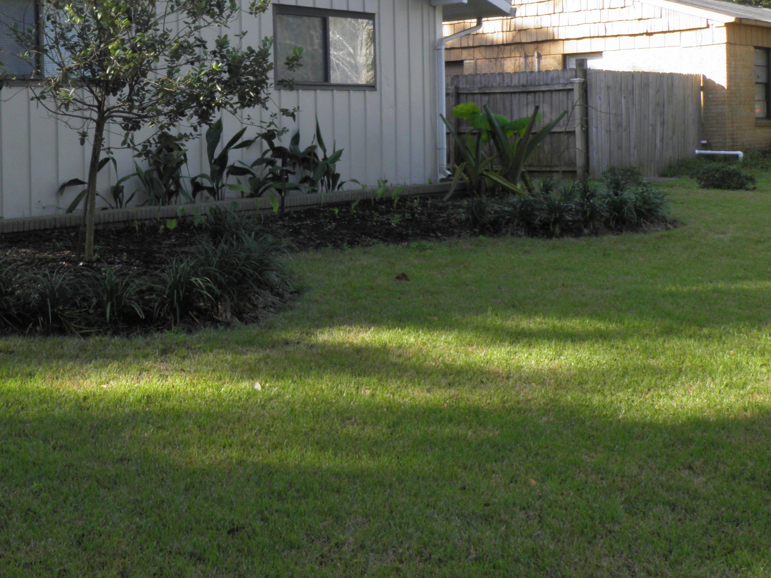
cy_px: 118
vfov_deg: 30.2
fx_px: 1047
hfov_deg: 38.7
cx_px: 138
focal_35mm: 47
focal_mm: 4.9
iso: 50
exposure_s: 1/60
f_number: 5.7
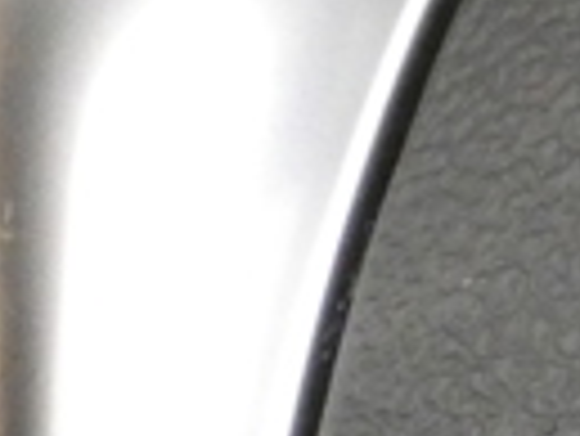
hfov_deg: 6.1
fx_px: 4981
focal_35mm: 297
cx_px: -1191
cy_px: 818
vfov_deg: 4.9
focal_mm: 8.6
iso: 1600
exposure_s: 1/25
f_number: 3.8
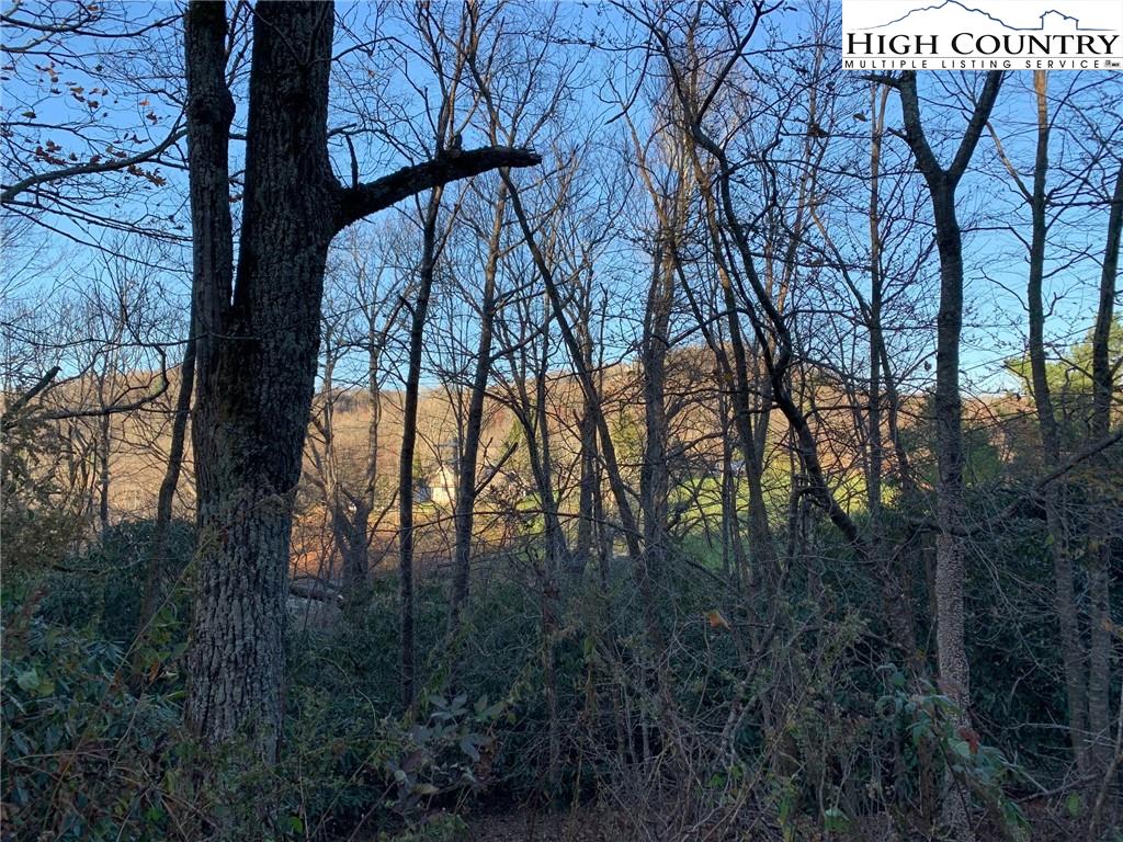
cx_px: 562
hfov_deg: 67.3
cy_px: 421
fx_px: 843
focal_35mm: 26
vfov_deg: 53.1
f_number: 1.8
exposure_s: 1/400
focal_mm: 4.25
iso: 25
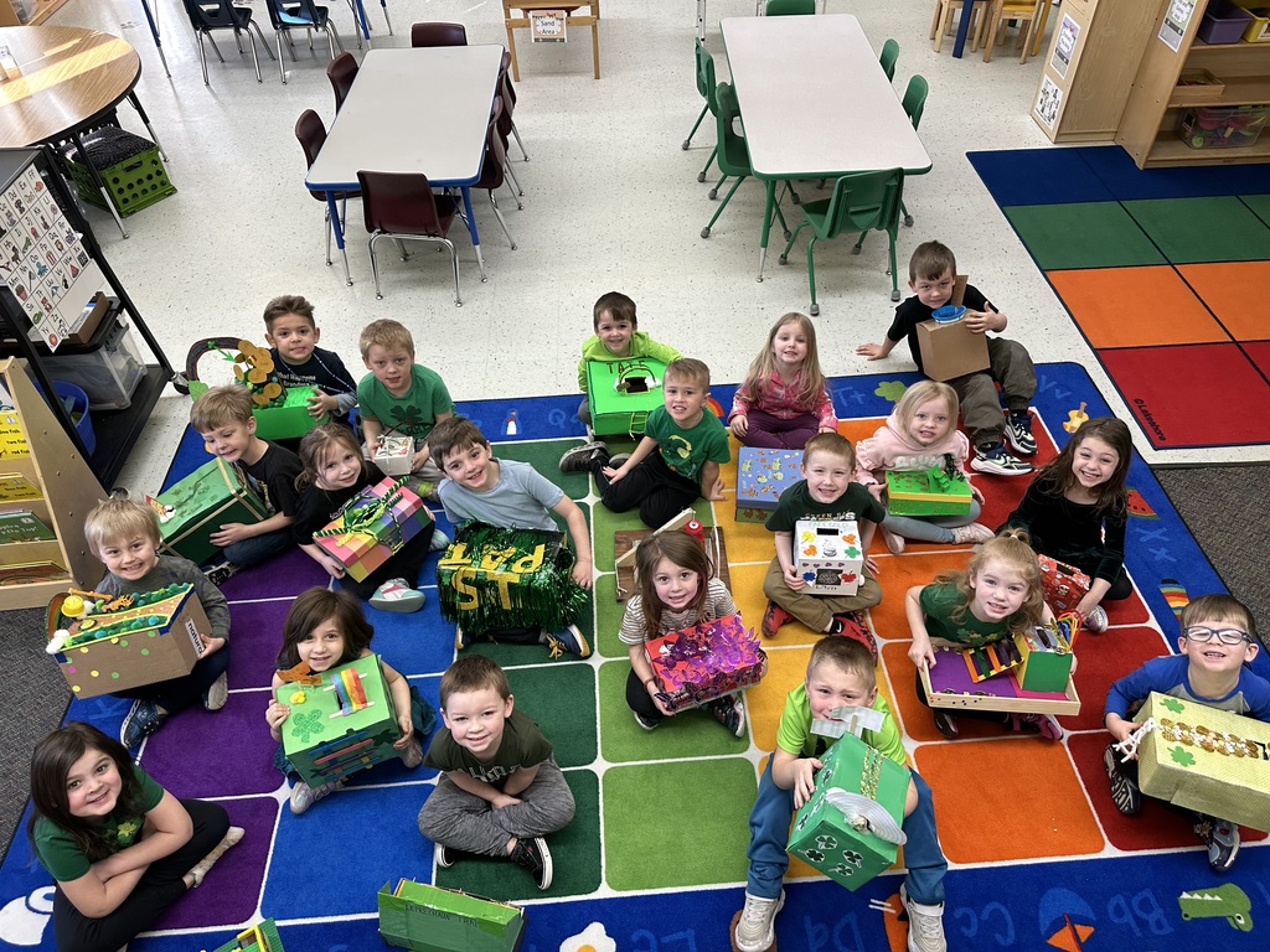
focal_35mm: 24
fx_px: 881
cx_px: 635
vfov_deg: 56.8
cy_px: 476
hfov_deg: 71.6
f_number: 1.78
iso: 160
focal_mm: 6.86
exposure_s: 1/120
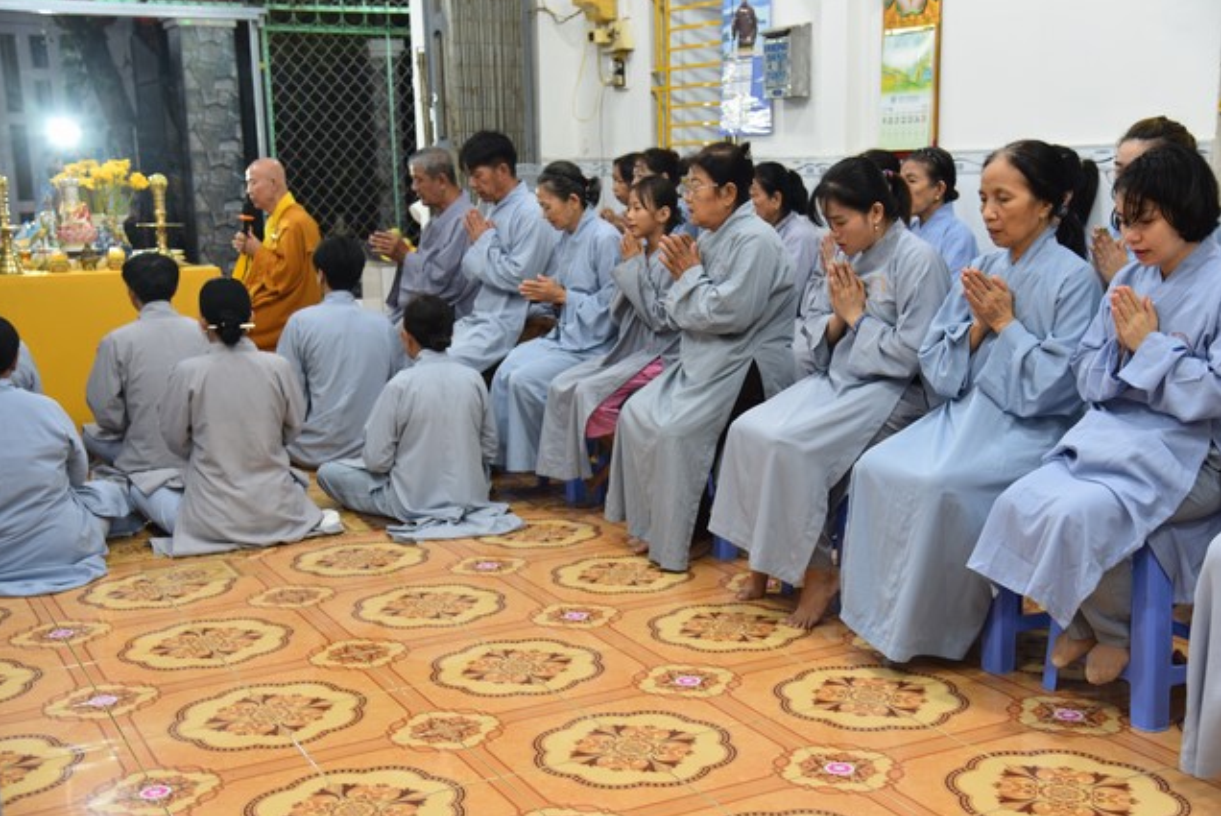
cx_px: 618
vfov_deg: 28.7
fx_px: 1595
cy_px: 411
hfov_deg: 41.9
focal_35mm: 47
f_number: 4
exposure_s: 1/60
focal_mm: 46
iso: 720
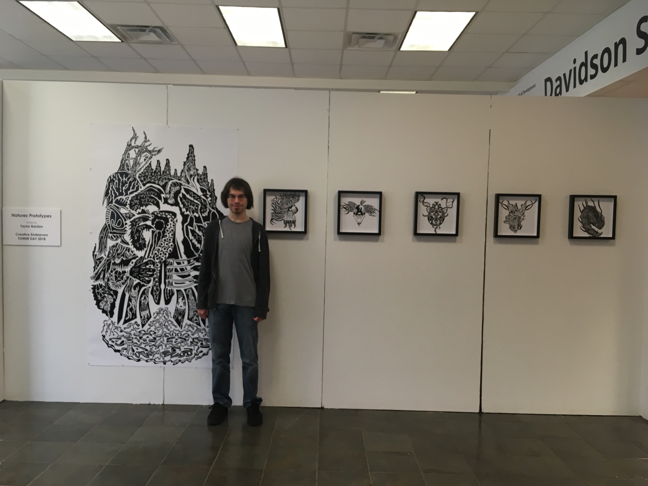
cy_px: 243
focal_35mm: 29
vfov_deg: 48.2
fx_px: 543
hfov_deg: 61.7
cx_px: 324
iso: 64
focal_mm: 4.15
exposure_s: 1/30
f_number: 2.2
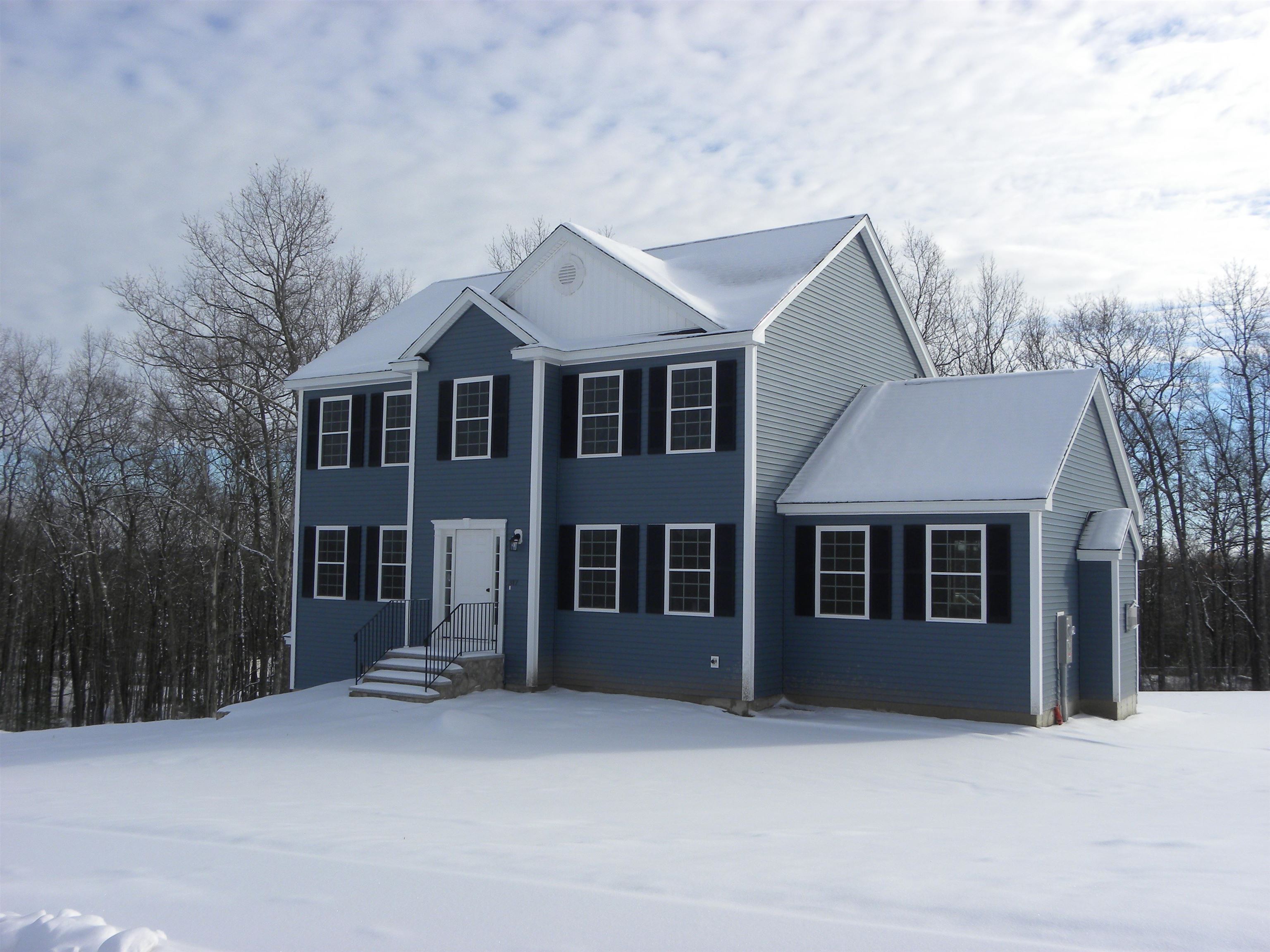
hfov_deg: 55.4
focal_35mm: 33
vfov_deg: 42.9
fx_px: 1211
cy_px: 476
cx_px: 635
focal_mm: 5.9
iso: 64
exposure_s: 1/340
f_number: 5.6
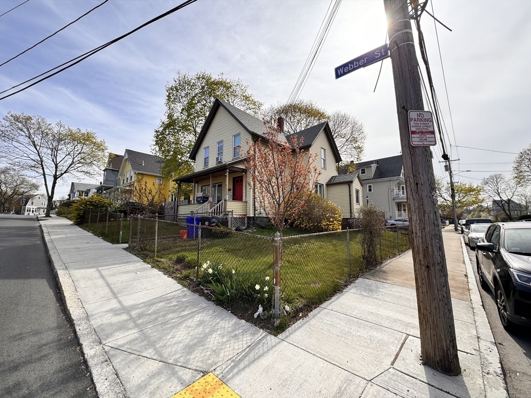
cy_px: 199
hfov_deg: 102.1
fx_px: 215
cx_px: 266
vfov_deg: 85.7
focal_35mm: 14
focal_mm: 2.22
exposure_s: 1/713
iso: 40
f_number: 2.2
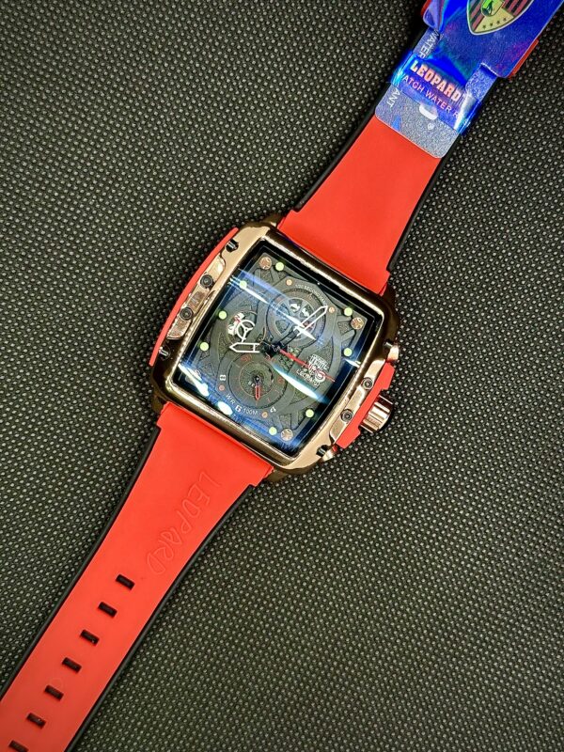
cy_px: 376
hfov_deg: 30.3
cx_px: 282
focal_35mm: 48
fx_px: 1043
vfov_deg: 39.7
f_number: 1.78
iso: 50
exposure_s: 1/50
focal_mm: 6.86
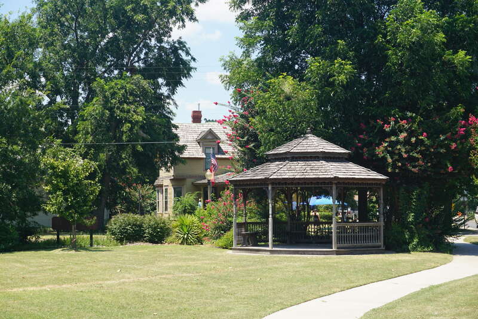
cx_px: 239
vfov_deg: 21.6
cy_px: 160
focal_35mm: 63
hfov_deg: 31.9
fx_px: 836
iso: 100
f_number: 9
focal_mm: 42
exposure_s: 1/125
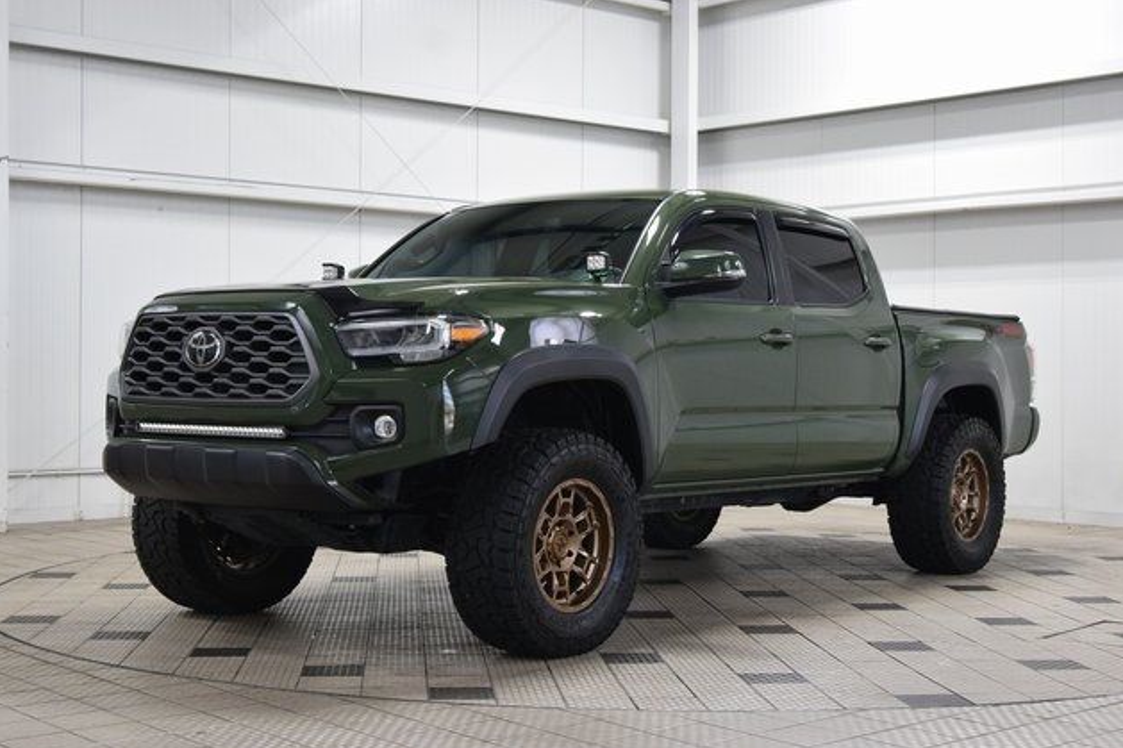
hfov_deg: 36.3
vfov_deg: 24.6
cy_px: 378
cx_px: 566
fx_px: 1715
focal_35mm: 55
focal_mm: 36
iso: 1600
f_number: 5.6
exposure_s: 1/60
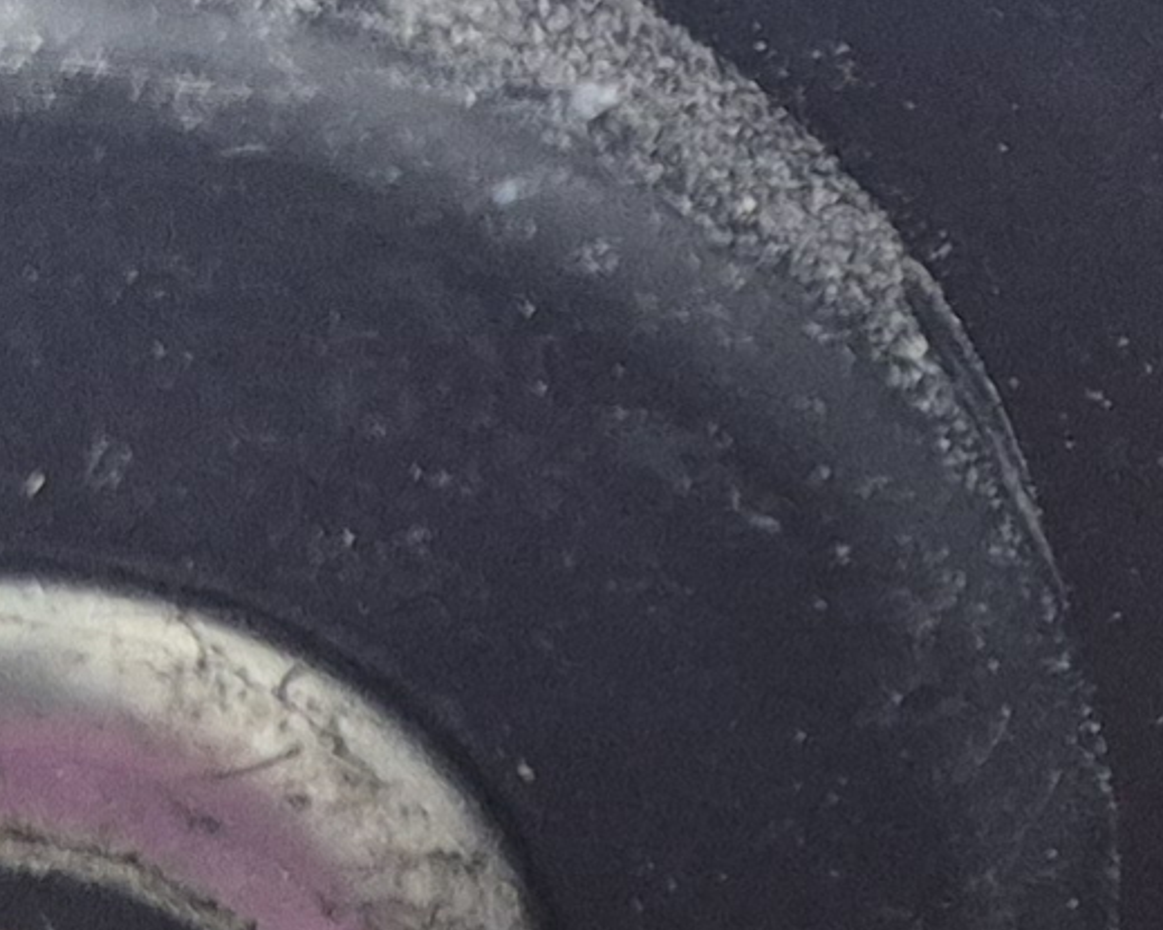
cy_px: 76
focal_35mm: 173
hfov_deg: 9.7
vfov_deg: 8.9
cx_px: 2922
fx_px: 5954
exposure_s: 1/120
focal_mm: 5.4
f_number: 1.8
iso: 500
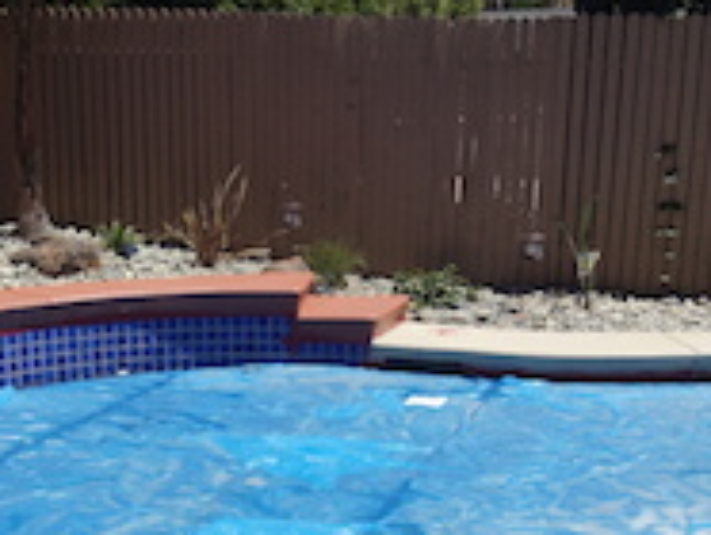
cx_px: 191
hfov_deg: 22.8
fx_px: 1748
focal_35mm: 85
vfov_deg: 17.2
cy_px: 462
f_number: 7.1
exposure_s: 1/400
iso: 100
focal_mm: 6
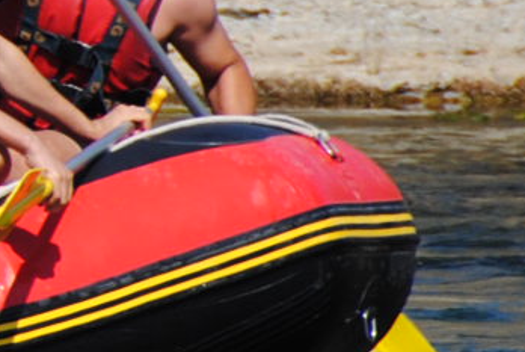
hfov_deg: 1.2
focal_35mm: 1668
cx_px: -720
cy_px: -20
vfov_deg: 0.8
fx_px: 24355
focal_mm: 200
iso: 200
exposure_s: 1/1250
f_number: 5.6
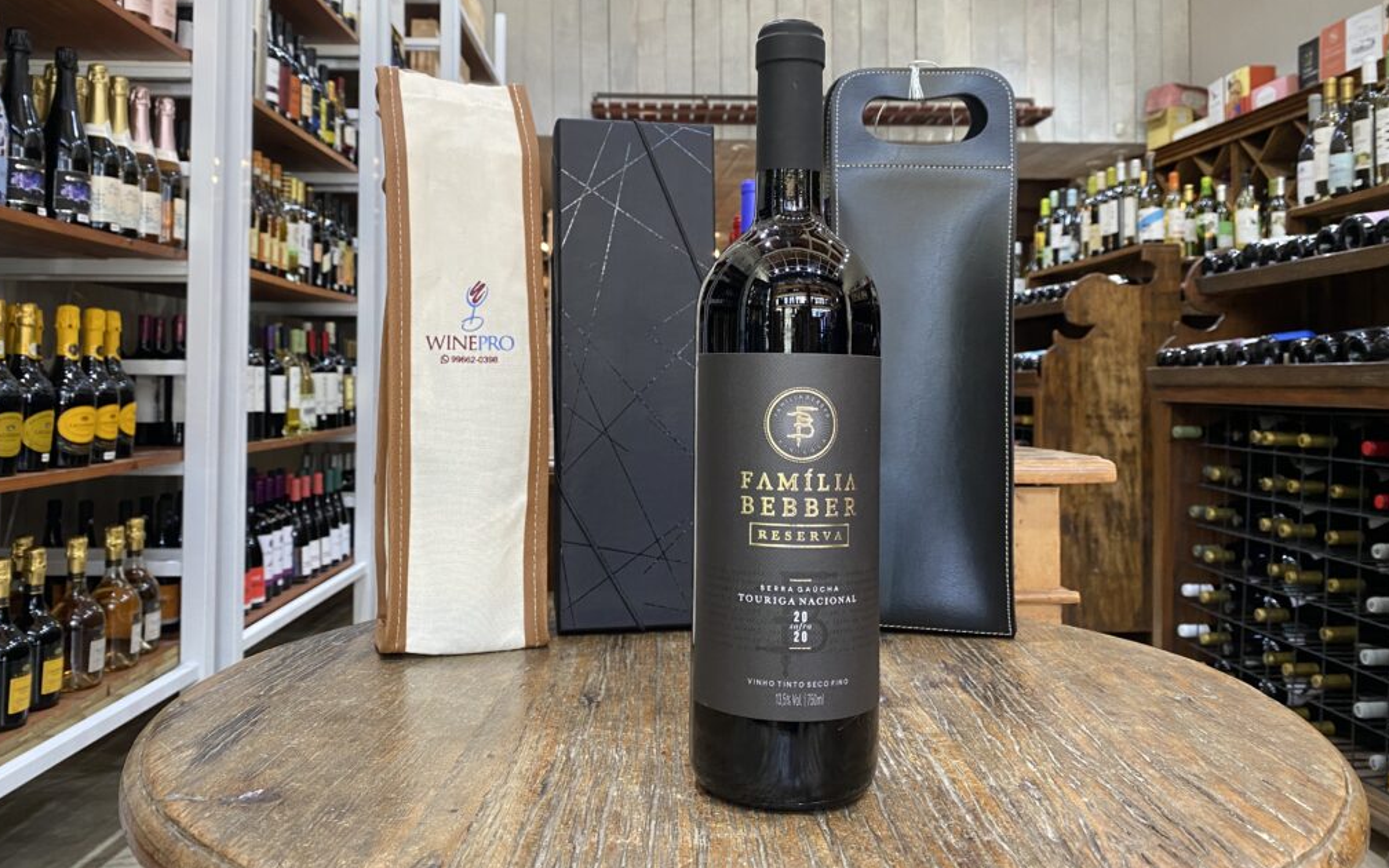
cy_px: 365
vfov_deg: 44.4
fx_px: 1060
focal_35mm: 28
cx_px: 689
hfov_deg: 66.5
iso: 200
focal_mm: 4.25
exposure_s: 1/60
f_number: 1.8
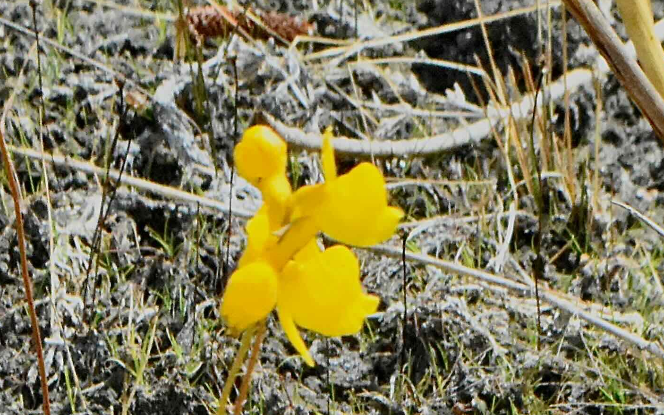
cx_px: 572
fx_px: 5608
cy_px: 675
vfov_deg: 4.2
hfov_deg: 6.8
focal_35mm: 310
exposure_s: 1/1600
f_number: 20
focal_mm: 55
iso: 6400
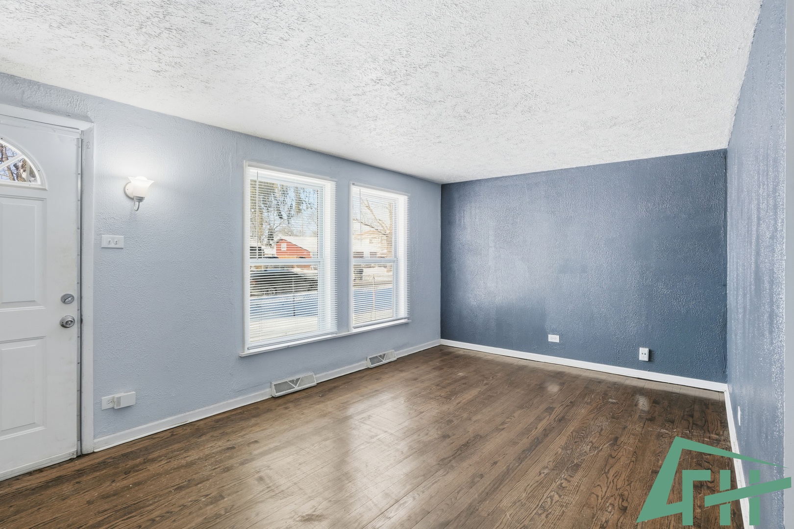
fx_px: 375
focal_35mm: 17
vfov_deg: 70.4
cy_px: 264
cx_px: 397
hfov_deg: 93.3
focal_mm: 17
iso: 800
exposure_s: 1/400
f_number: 8
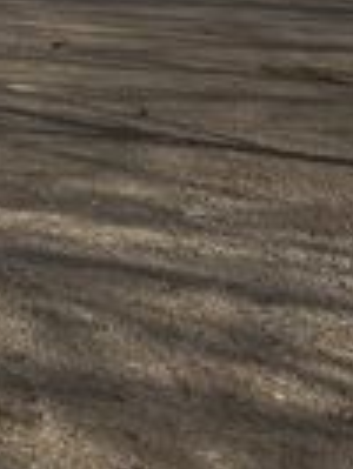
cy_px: -182
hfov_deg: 11.6
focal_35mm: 109
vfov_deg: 16.8
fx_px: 1480
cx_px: -438
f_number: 2.2
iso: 25
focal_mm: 4.15
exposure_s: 1/3077
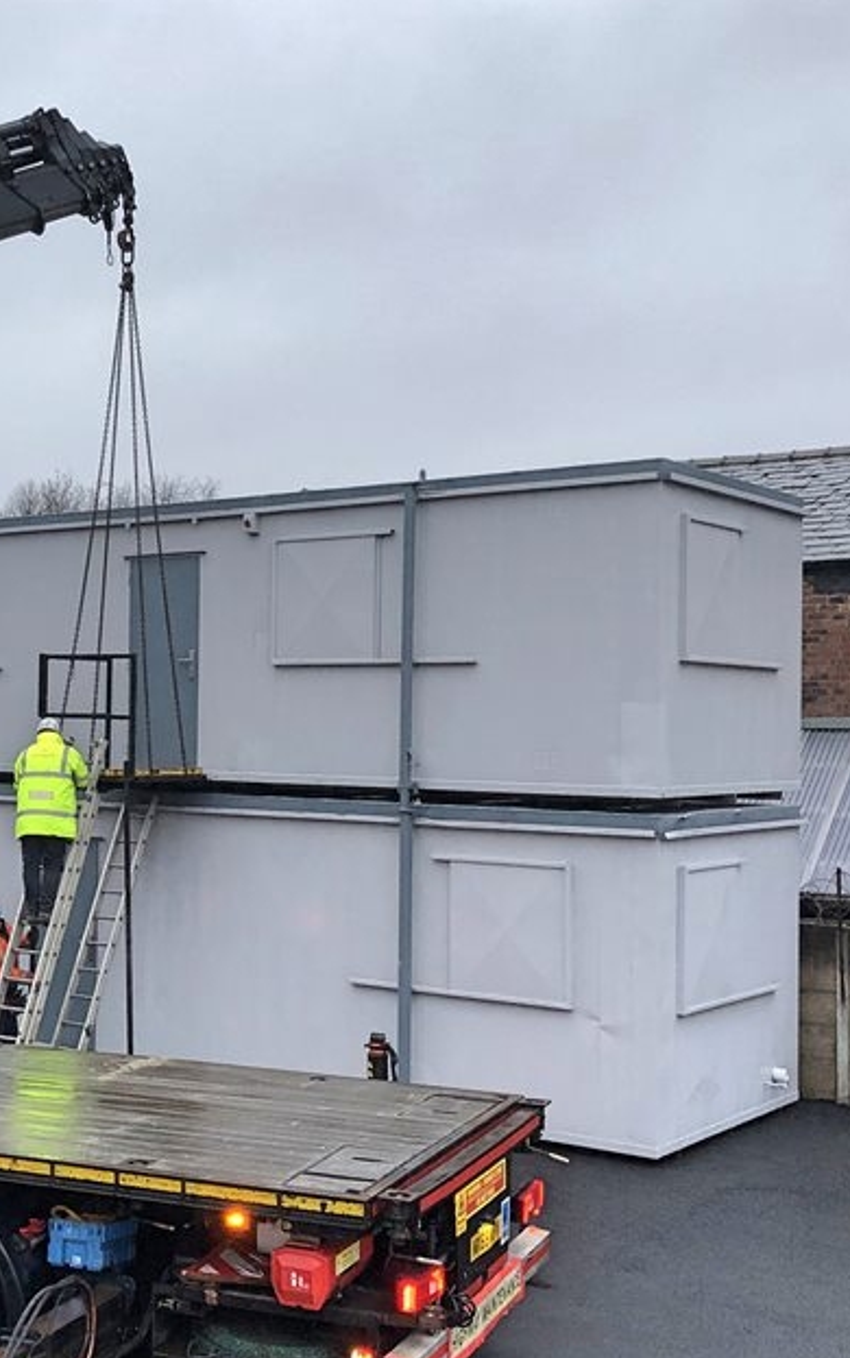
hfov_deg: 26.2
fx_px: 1777
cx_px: 116
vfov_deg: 41.8
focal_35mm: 48
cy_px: 704
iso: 40
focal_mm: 4
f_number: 1.8
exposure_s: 1/17
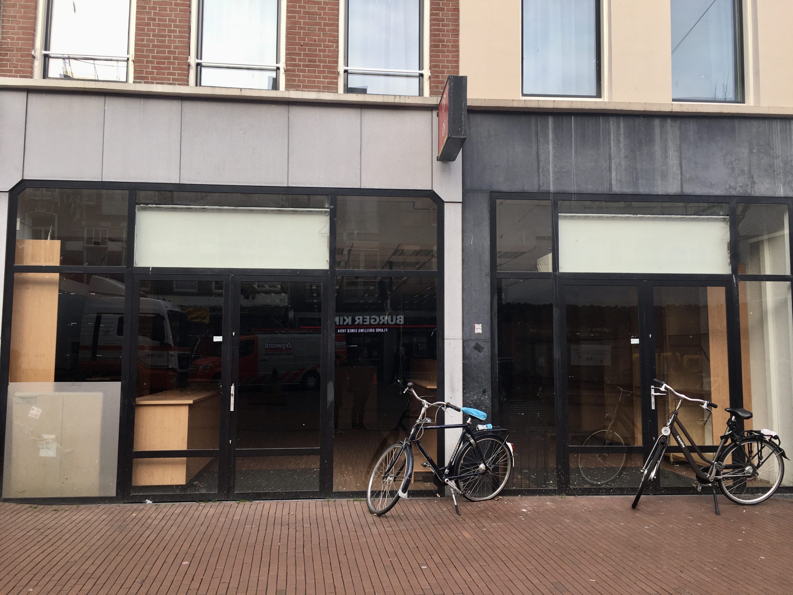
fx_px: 664
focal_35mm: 29
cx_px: 396
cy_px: 298
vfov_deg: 48.2
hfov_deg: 61.7
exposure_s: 1/127
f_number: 2.2
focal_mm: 4.15
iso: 25
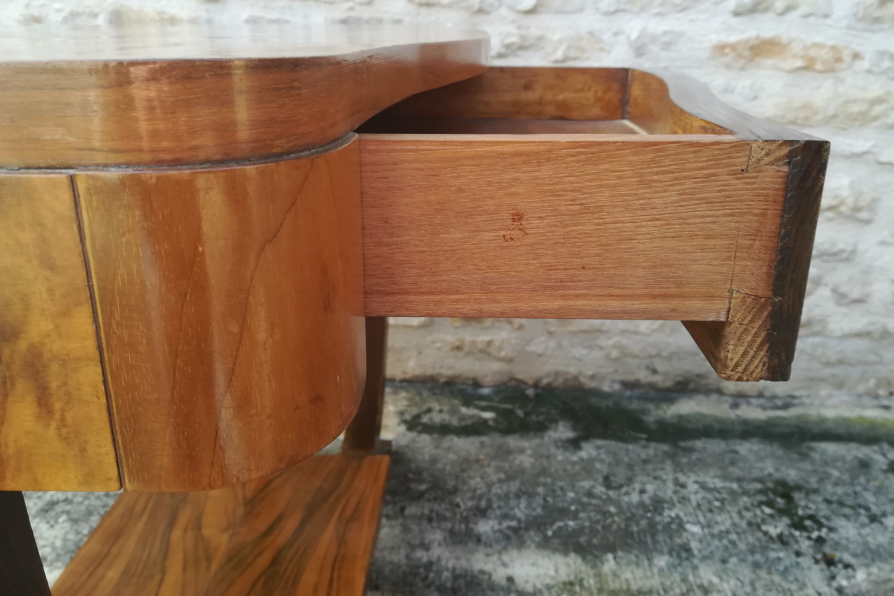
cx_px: 452
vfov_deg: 46.3
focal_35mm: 28
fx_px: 695
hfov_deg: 65.5
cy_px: 254
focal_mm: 3.83
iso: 100
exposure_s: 1/120
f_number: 2.2
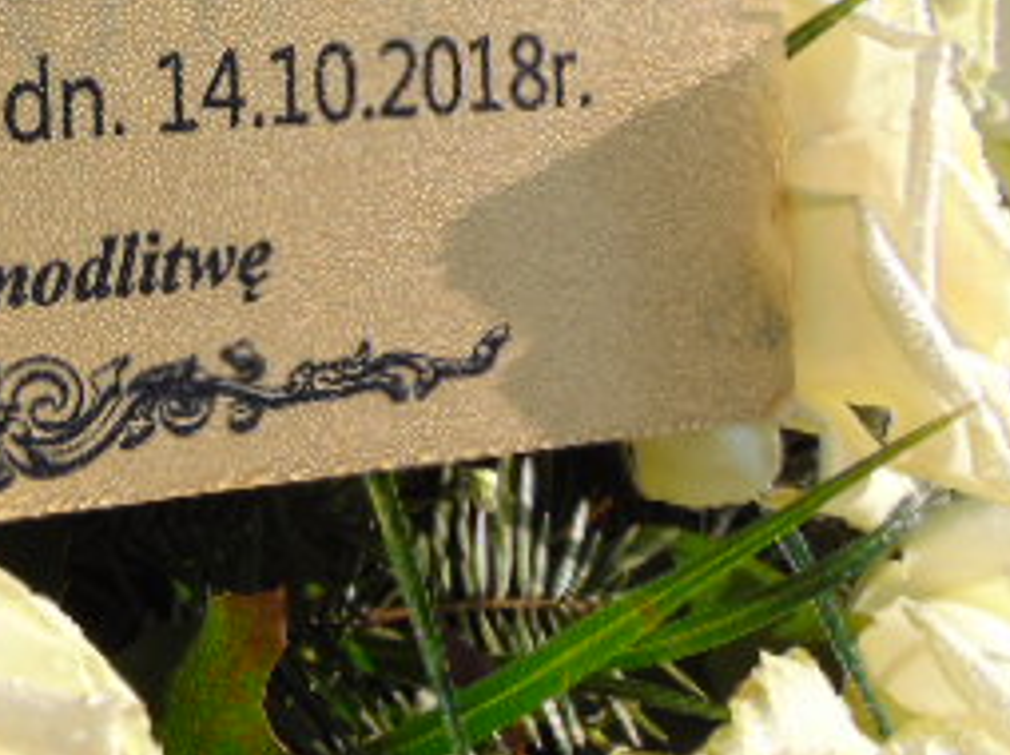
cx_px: 72
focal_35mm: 63
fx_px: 1836
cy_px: -60
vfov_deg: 22.1
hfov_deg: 29.3
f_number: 7.7
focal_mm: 4.5
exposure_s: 1/200
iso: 80
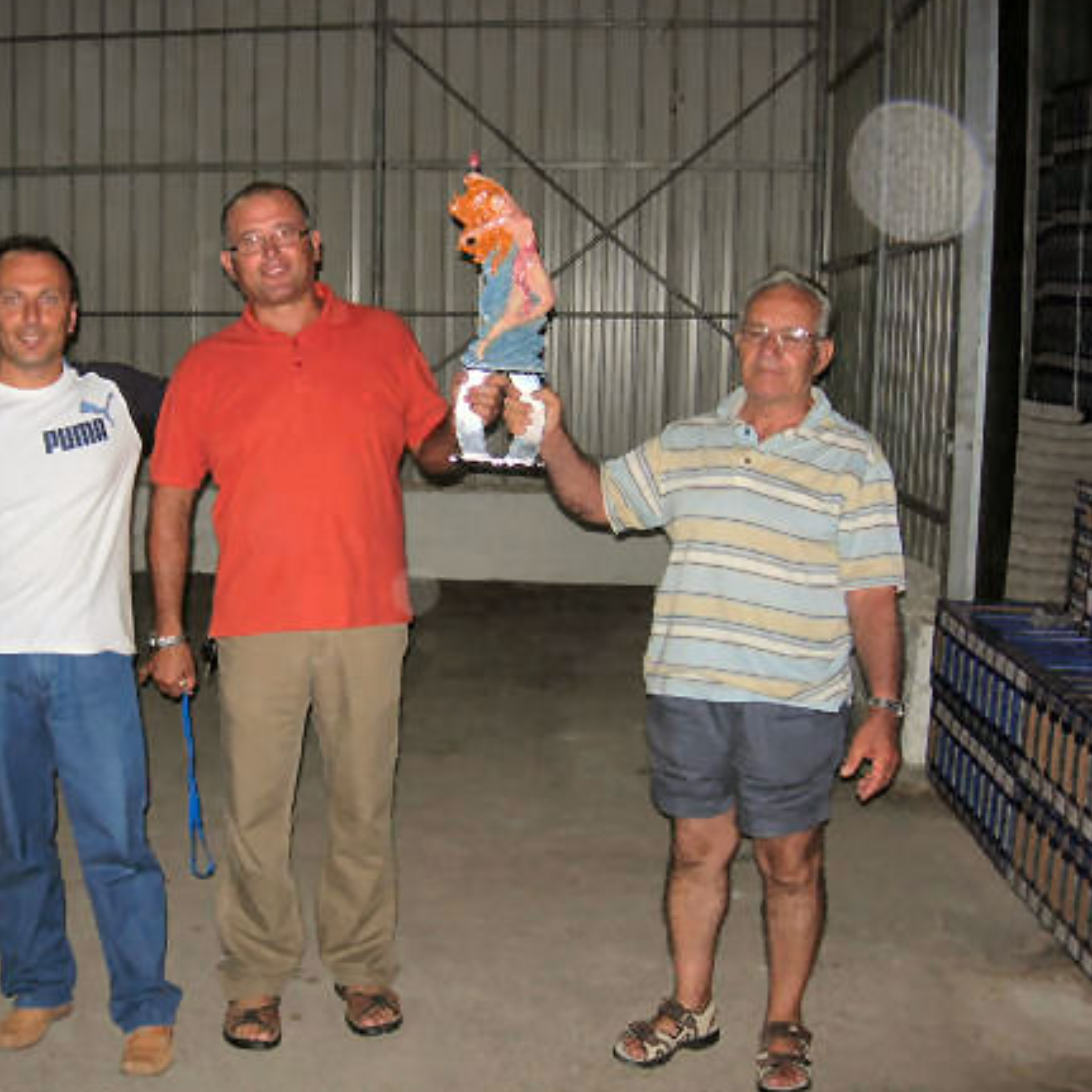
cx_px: 380
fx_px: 1642
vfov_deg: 36.8
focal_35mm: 46
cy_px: 547
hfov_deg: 36.5
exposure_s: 1/60.1
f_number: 2.8
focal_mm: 7.8
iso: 64
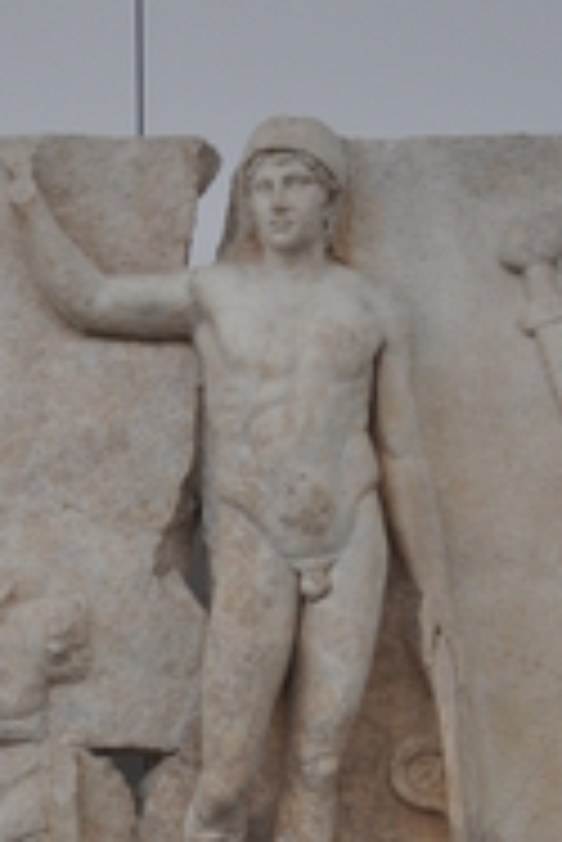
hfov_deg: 19.2
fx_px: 1659
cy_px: 709
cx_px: 220
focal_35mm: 71
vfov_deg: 27.7
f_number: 4
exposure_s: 1/60
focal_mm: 22
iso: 400
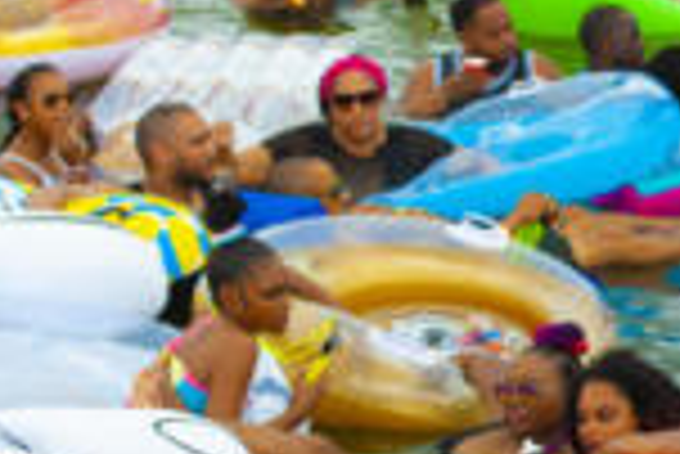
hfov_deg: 10.0
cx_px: 1013
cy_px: 263
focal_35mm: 199
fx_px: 3762
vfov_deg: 6.9
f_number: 8
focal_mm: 40
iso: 100
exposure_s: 1/250
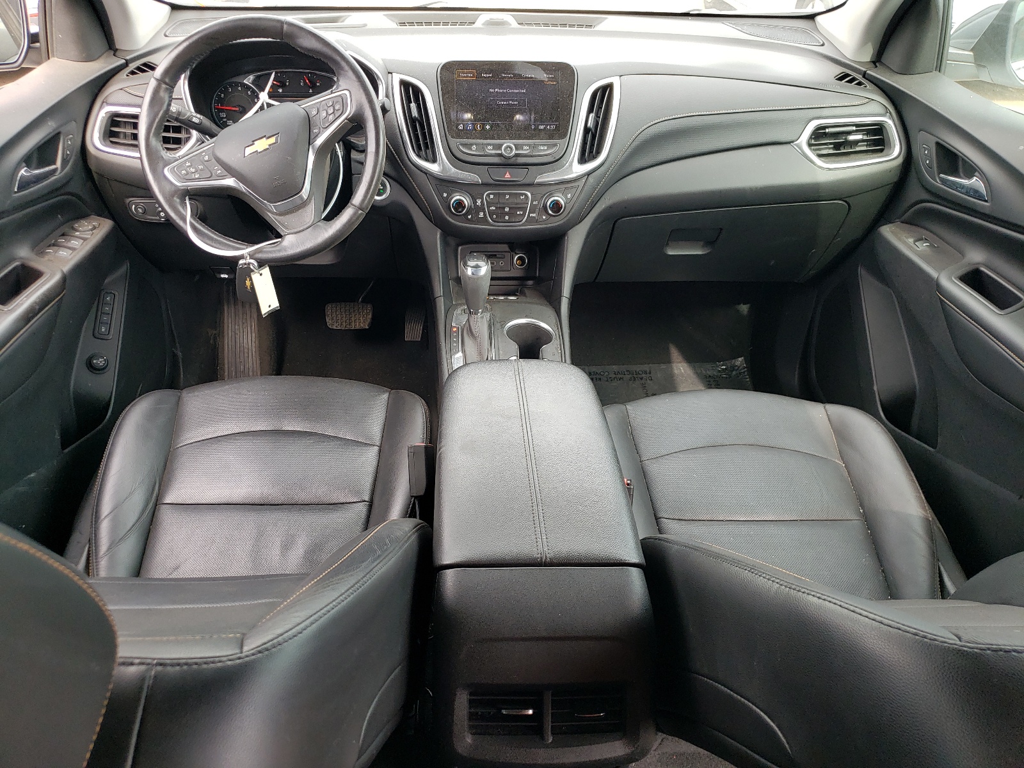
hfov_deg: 67.3
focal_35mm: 26
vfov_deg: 53.1
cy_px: 384
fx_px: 769
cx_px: 512
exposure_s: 1/156
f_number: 1.5
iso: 50
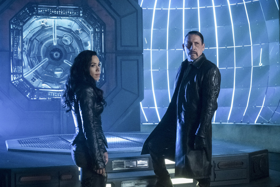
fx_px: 350
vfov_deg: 29.9
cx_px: 140
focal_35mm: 45
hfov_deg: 43.6
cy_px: 94
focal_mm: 30.2
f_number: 4
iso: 8000
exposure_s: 1/60
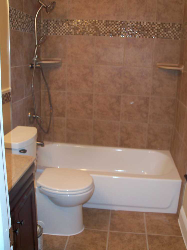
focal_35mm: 35
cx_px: 94
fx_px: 252
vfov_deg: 52.6
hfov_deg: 40.7
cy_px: 125
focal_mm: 6.3
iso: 100
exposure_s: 1/30
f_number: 3
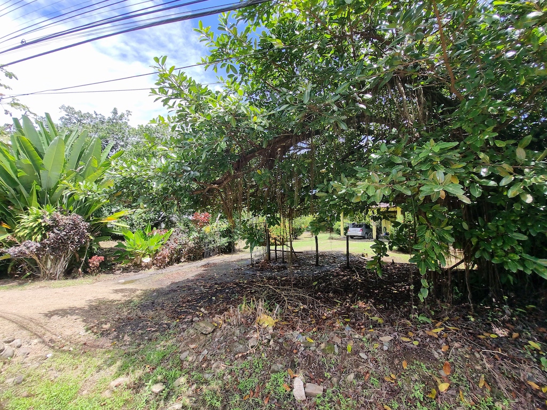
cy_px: 205
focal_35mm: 13
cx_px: 274
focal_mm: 1.74
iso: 50
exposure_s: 1/514
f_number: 2.2
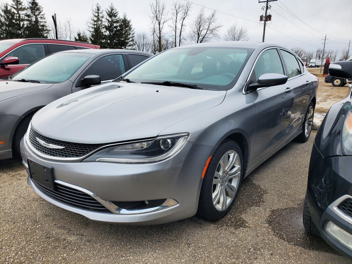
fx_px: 264
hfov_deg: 67.3
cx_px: 176
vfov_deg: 53.1
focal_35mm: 26
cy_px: 132
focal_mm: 4.3
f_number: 2.4
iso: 50
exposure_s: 1/583
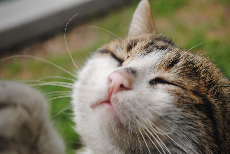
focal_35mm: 82
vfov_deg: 16.6
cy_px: 77
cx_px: 115
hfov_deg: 24.6
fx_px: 528
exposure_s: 1/200
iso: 100
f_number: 7.1
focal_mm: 55
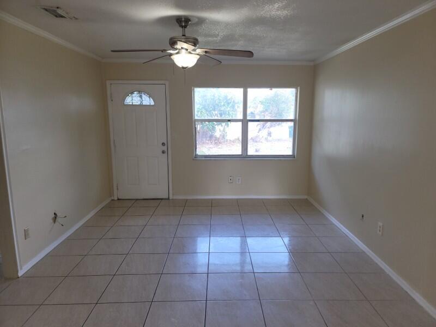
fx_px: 315
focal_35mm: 25
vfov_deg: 54.9
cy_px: 164
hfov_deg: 69.4
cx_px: 218
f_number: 1.8
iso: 40
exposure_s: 1/60
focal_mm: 7
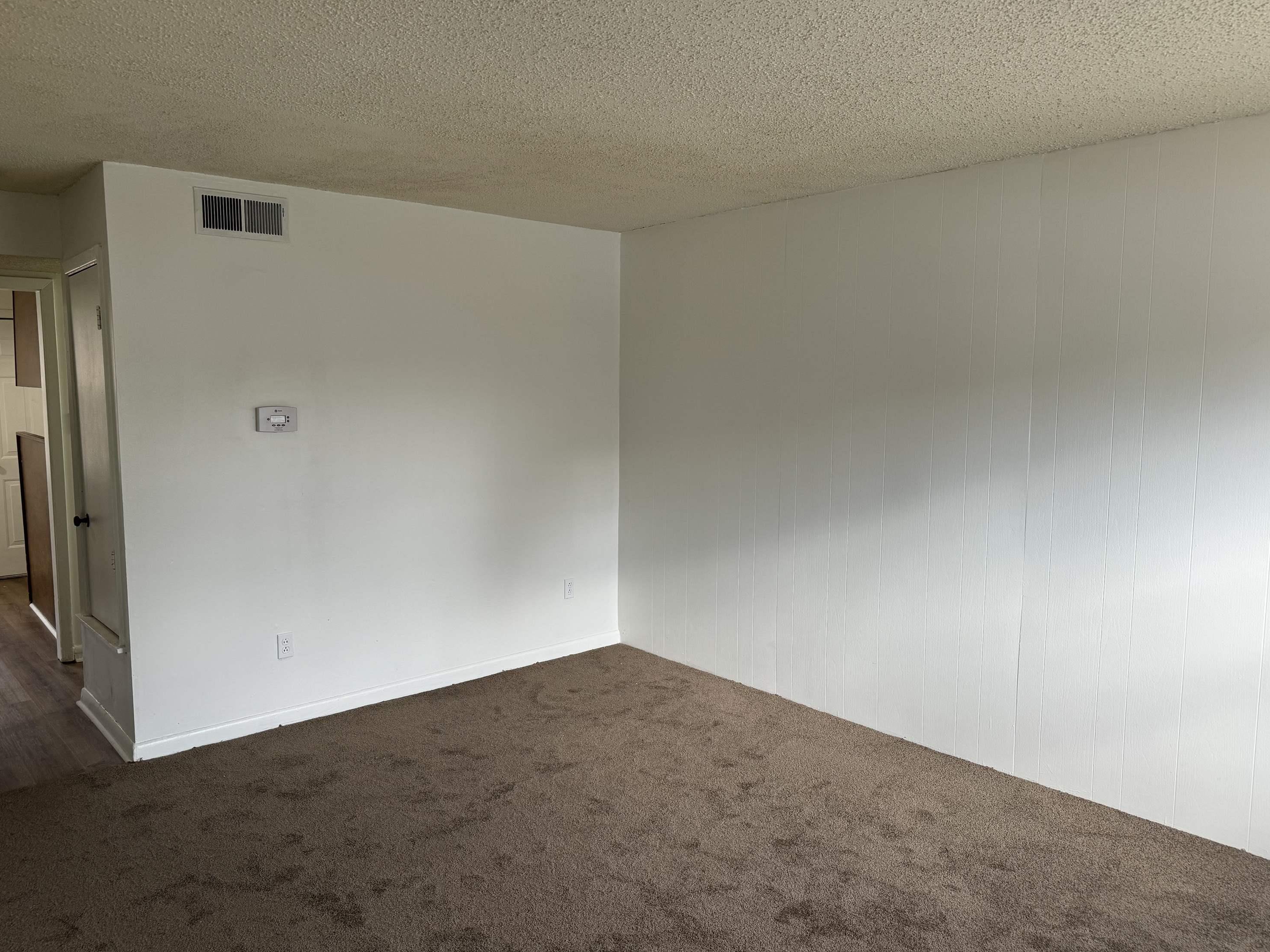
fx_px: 917
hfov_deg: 69.4
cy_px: 475
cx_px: 625
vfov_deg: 54.9
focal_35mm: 25
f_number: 1.78
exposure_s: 1/121
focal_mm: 6.76
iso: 100
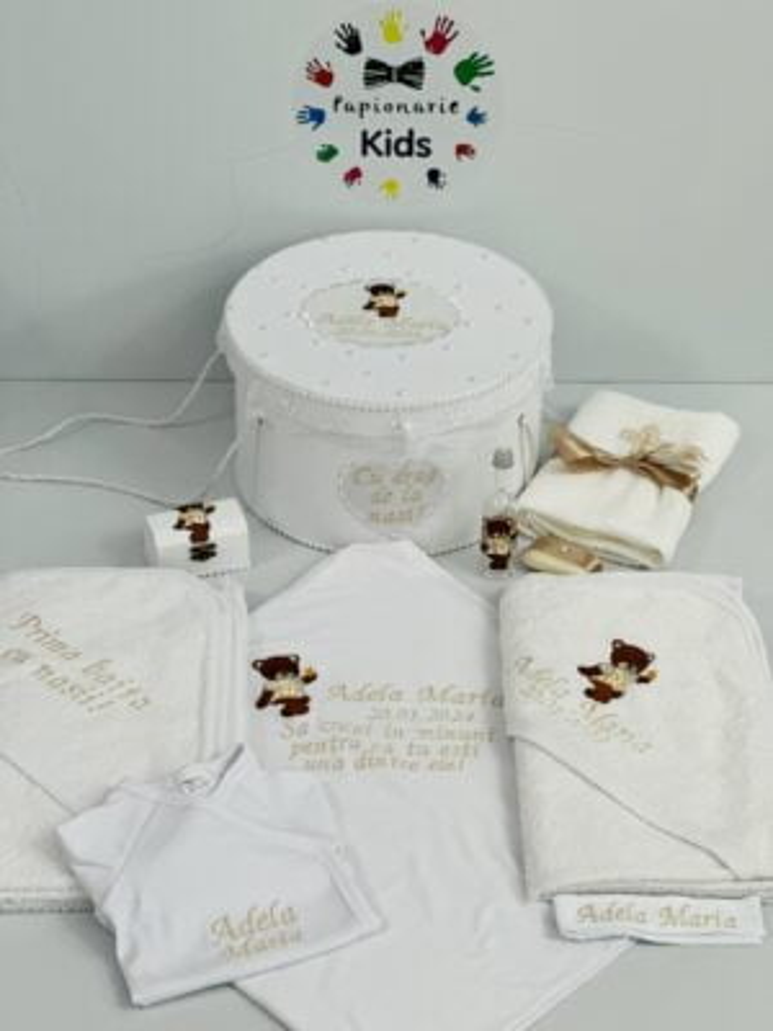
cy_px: 516
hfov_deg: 19.1
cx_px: 386
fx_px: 2293
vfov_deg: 25.3
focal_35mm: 77
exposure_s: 1/100
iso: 100
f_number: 2.8
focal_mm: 9
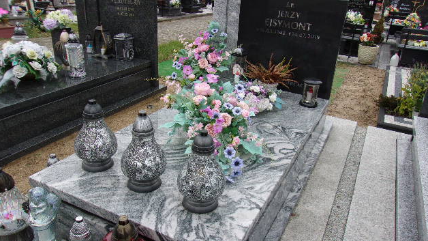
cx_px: 216
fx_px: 340
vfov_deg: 38.9
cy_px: 120
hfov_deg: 64.3
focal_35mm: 30
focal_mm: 4.9
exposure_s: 1/280
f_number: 3
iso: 80
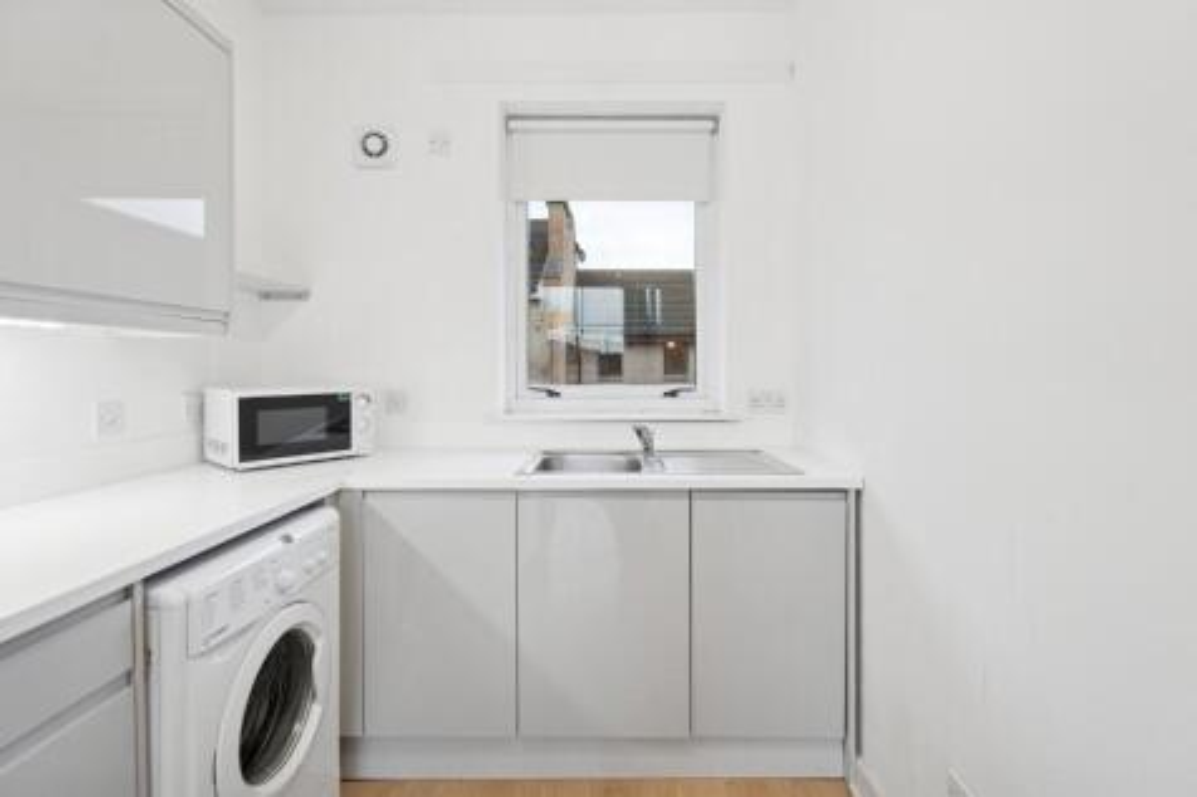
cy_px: 398
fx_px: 532
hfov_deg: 96.8
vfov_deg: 73.7
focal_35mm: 16
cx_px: 598
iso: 800
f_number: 4
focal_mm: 16
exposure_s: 1/100
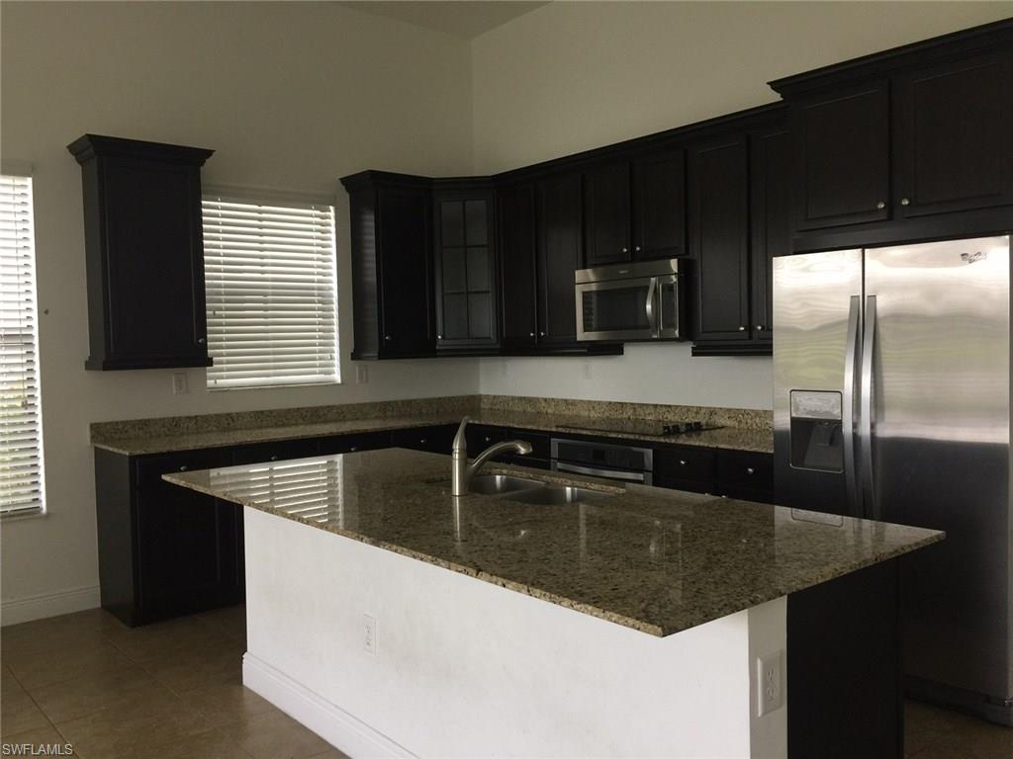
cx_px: 506
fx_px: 849
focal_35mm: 29
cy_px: 380
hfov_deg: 61.7
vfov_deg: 48.2
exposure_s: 1/30
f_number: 2.2
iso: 50
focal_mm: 4.15
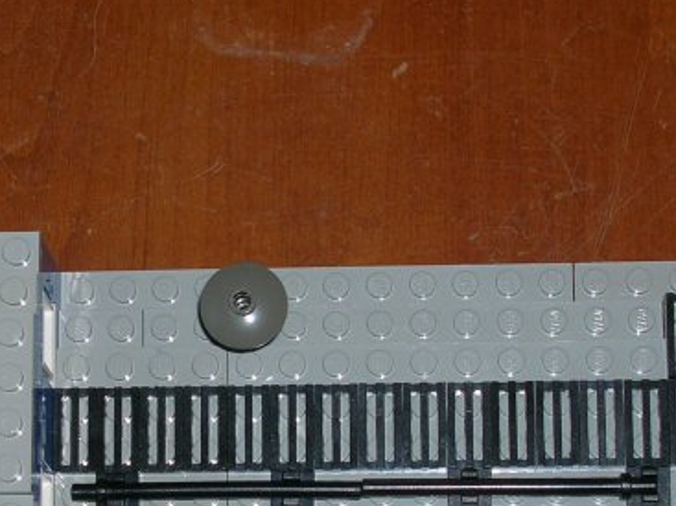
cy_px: 408
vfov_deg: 10.6
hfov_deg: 14.0
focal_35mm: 140
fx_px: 2733
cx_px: 173
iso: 50
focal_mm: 11
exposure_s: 1/60.1
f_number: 3.8
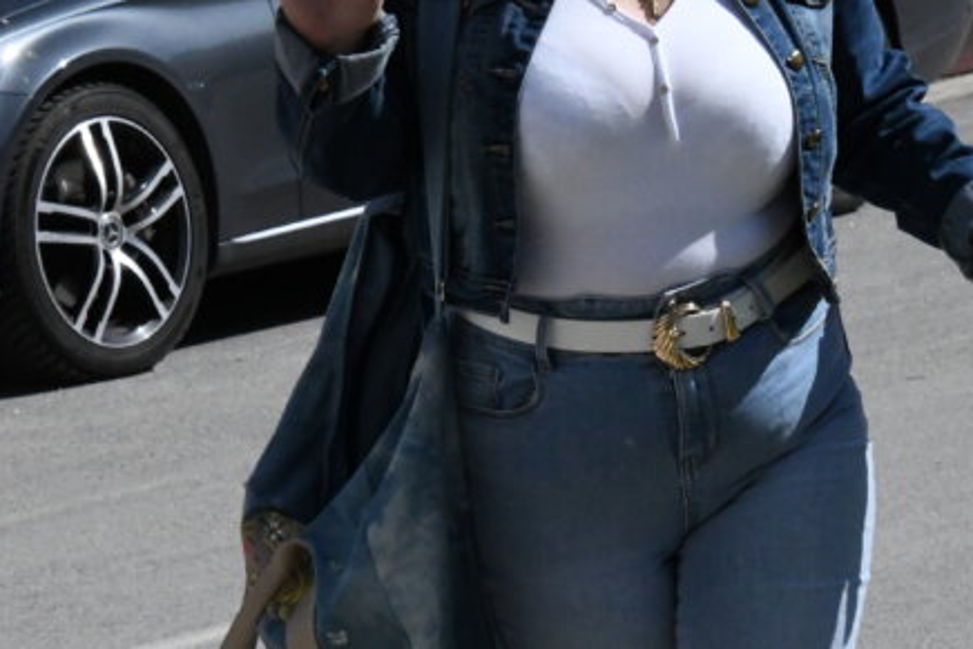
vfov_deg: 4.5
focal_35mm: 303
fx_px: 8192
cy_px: 28
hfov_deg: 6.8
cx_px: 549
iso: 5000
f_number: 18
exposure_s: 1/5000
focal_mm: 86
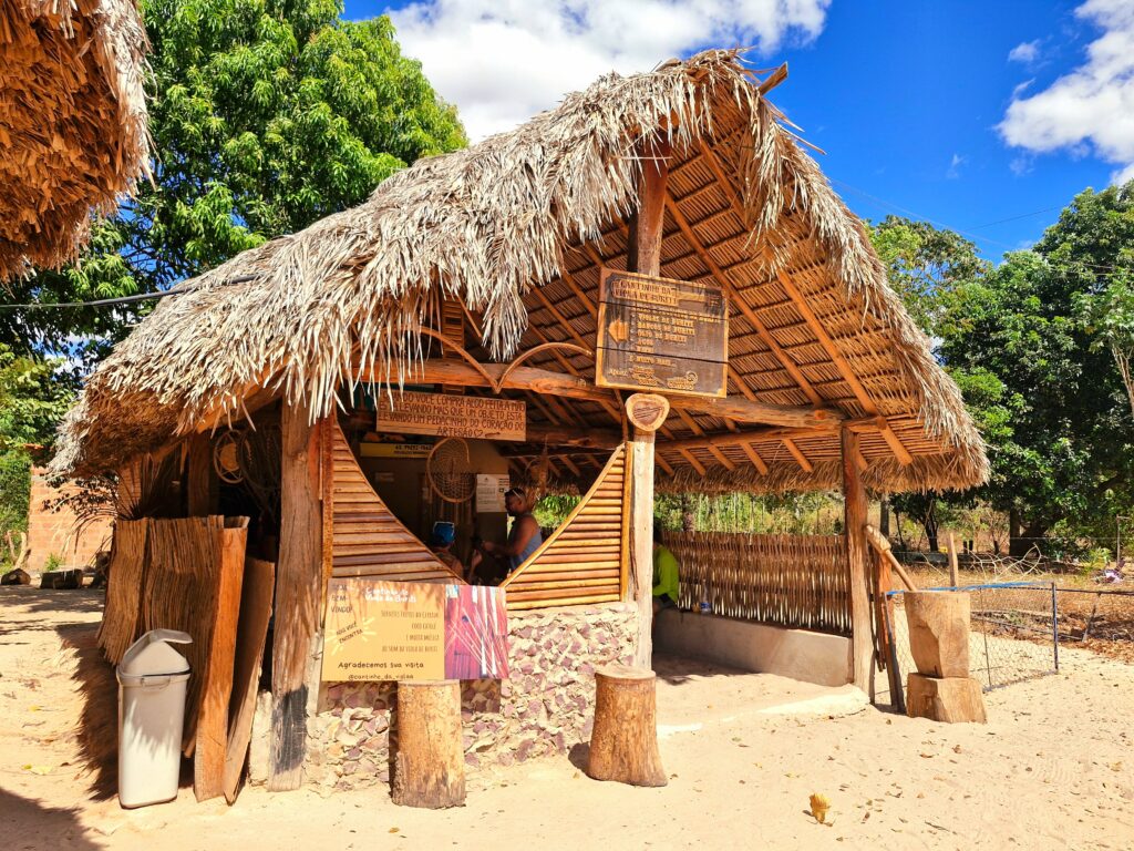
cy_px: 426
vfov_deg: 58.9
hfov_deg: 73.9
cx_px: 567
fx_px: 753
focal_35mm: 23
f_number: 1.8
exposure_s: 1/1667
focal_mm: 5.54
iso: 50
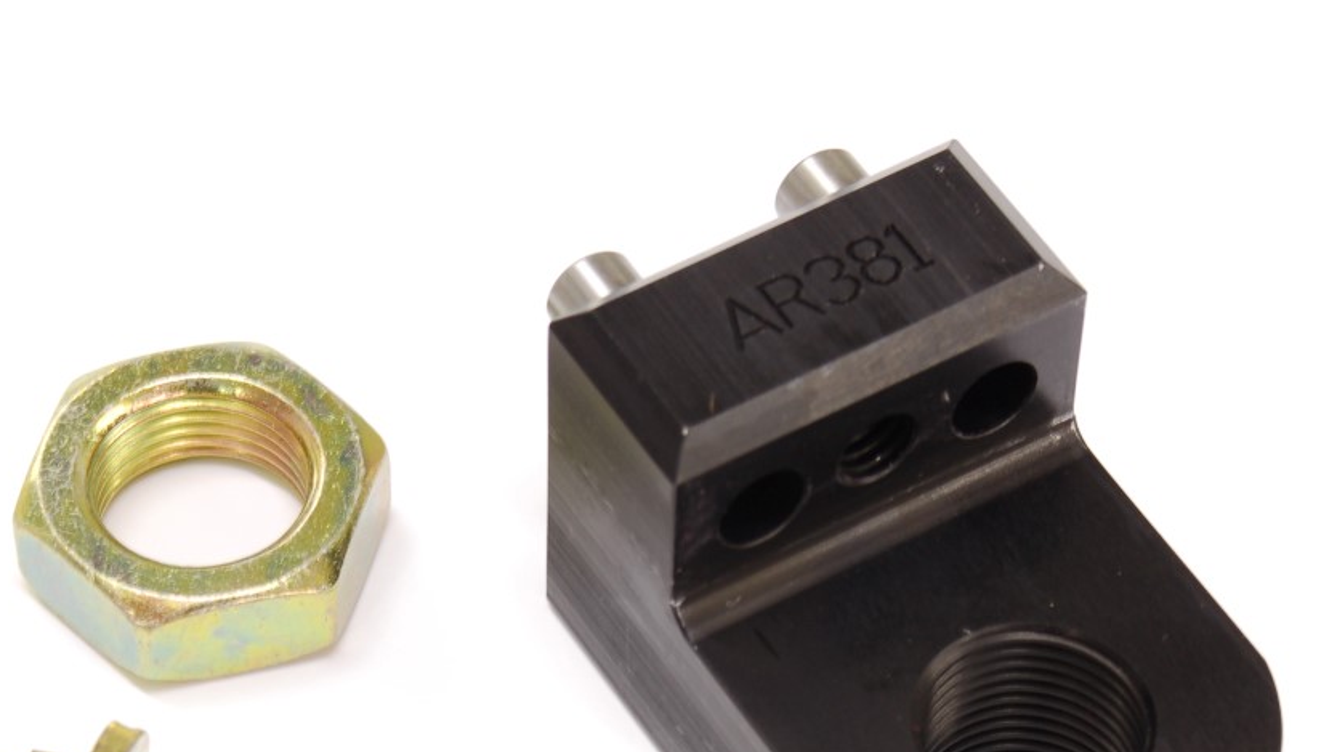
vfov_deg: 7.0
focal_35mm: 174
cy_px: 539
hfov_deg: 12.4
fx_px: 6168
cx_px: 600
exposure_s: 1/1.3
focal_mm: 80
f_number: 10
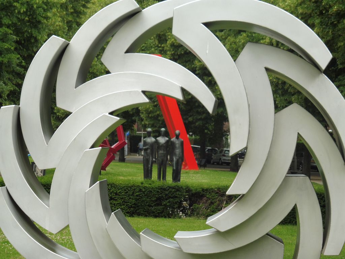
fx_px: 1754
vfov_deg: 8.4
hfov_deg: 11.2
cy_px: 130
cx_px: 172
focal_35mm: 176
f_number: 6.3
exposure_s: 1/125
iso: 100
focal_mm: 31.3
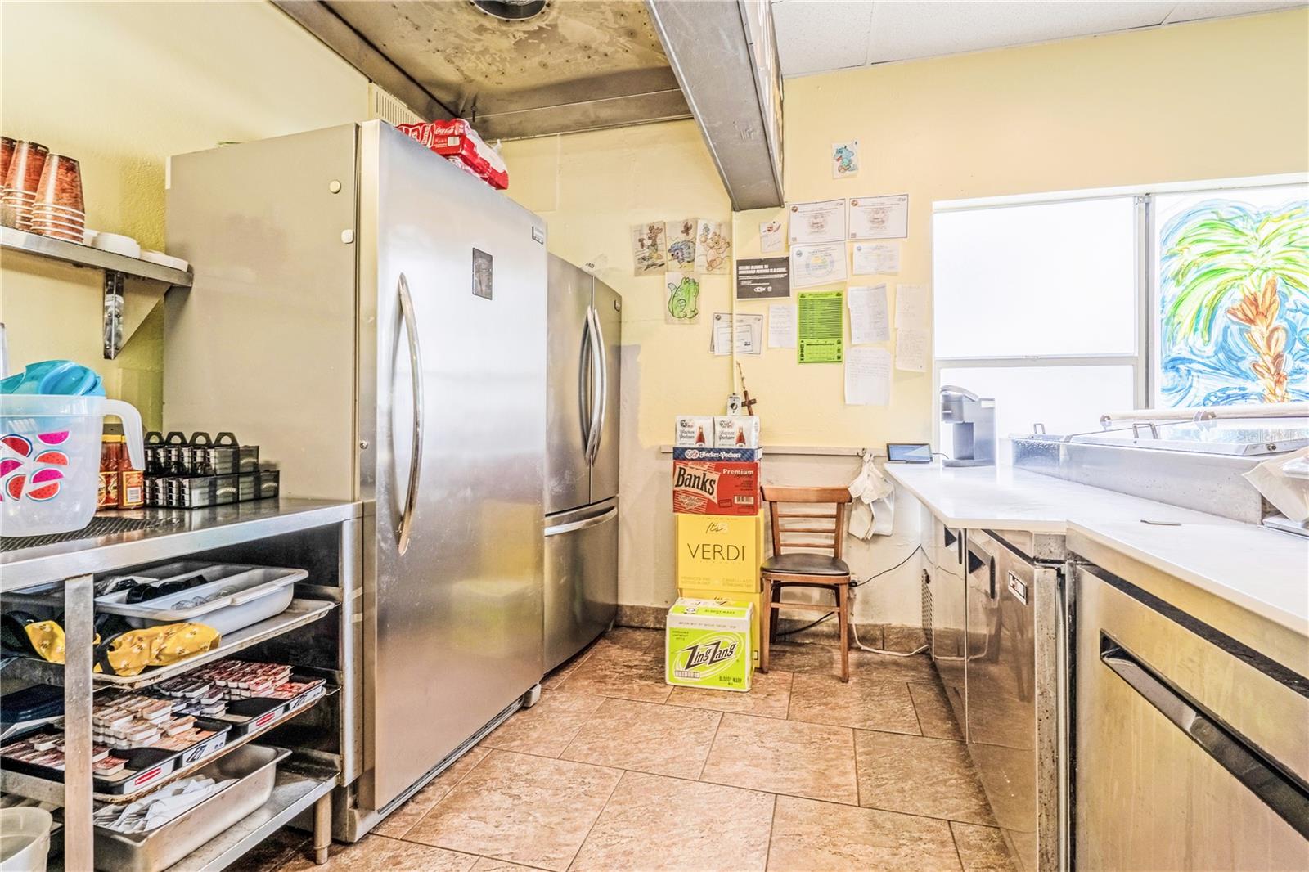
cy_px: 436
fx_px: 600
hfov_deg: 95.0
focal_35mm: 16
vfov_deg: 72.0
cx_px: 654
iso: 250
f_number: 9
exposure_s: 1/80
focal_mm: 11
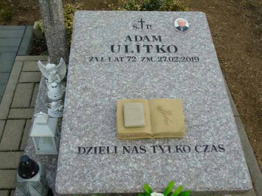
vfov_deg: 36.0
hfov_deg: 46.8
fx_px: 303
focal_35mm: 40
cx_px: 131
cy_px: 98
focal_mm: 7.1
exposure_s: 1/250
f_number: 3.9
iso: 80
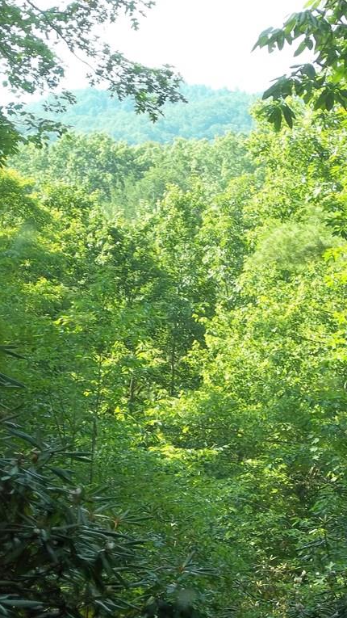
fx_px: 2291
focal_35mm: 140
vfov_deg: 15.3
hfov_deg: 8.7
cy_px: 309
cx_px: 192
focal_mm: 17.1
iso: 80
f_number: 5.2
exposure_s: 1/60
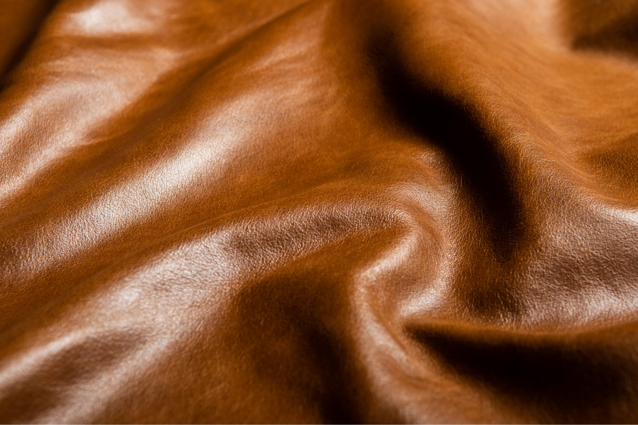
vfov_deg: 16.6
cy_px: 212
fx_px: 1462
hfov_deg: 24.6
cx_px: 319
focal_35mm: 82
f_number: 5.6
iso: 100
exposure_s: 1/200
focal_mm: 55
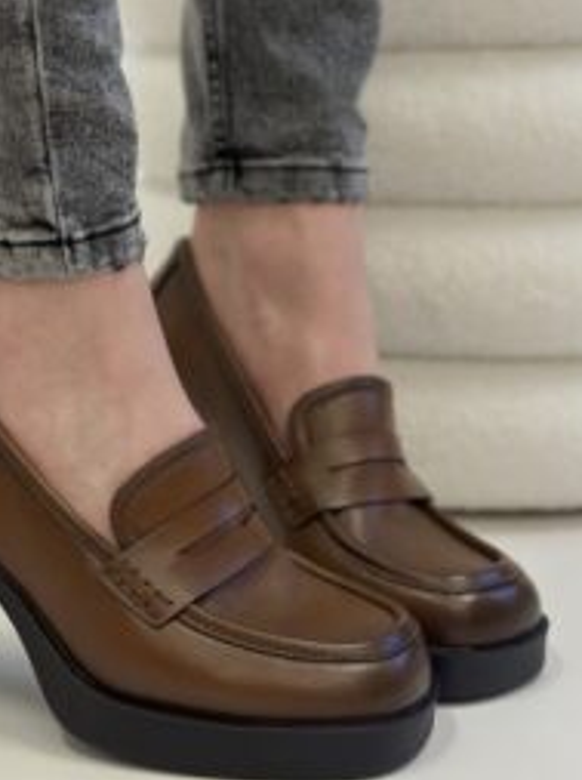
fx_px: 1708
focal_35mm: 76
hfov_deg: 19.3
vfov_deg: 25.6
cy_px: 314
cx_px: 188
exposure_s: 1/100
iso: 160
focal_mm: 6.86
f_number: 1.78
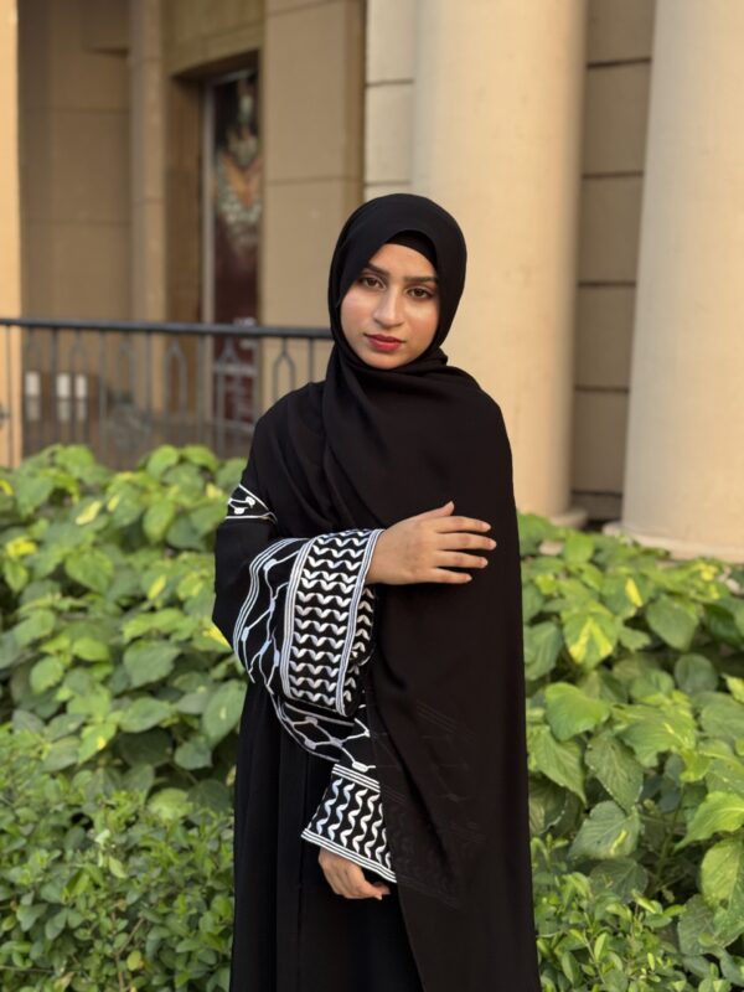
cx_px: 372
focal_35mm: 48
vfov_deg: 39.7
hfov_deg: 30.3
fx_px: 1376
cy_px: 496
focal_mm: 6.76
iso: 64
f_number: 1.78
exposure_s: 1/407
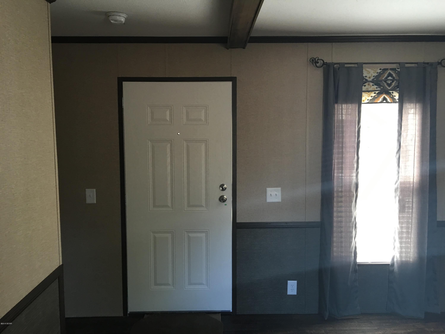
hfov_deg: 61.7
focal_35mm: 29
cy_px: 167
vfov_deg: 48.2
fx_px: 373
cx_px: 222
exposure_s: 1/15
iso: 50
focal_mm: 4.15
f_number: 2.2
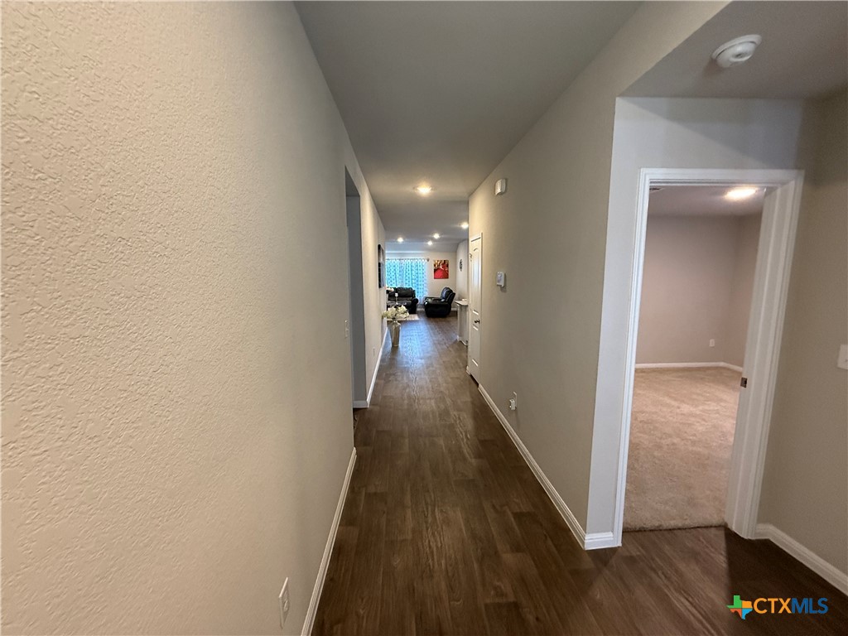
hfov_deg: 102.1
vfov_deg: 85.7
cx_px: 424
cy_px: 318
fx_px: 343
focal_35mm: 14
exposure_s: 1/120
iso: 640
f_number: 2.2
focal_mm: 2.22
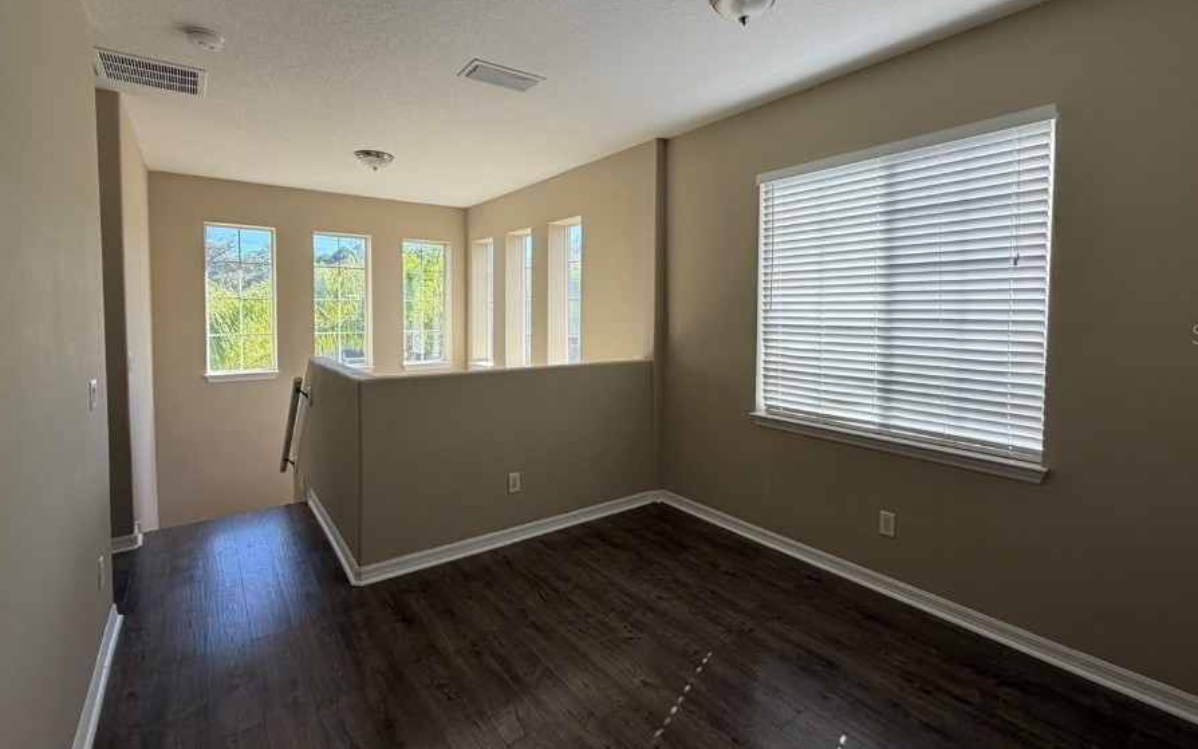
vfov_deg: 67.8
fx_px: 555
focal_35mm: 17
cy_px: 334
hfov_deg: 94.3
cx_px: 633
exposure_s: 1/136
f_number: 2.2
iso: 40
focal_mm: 2.22
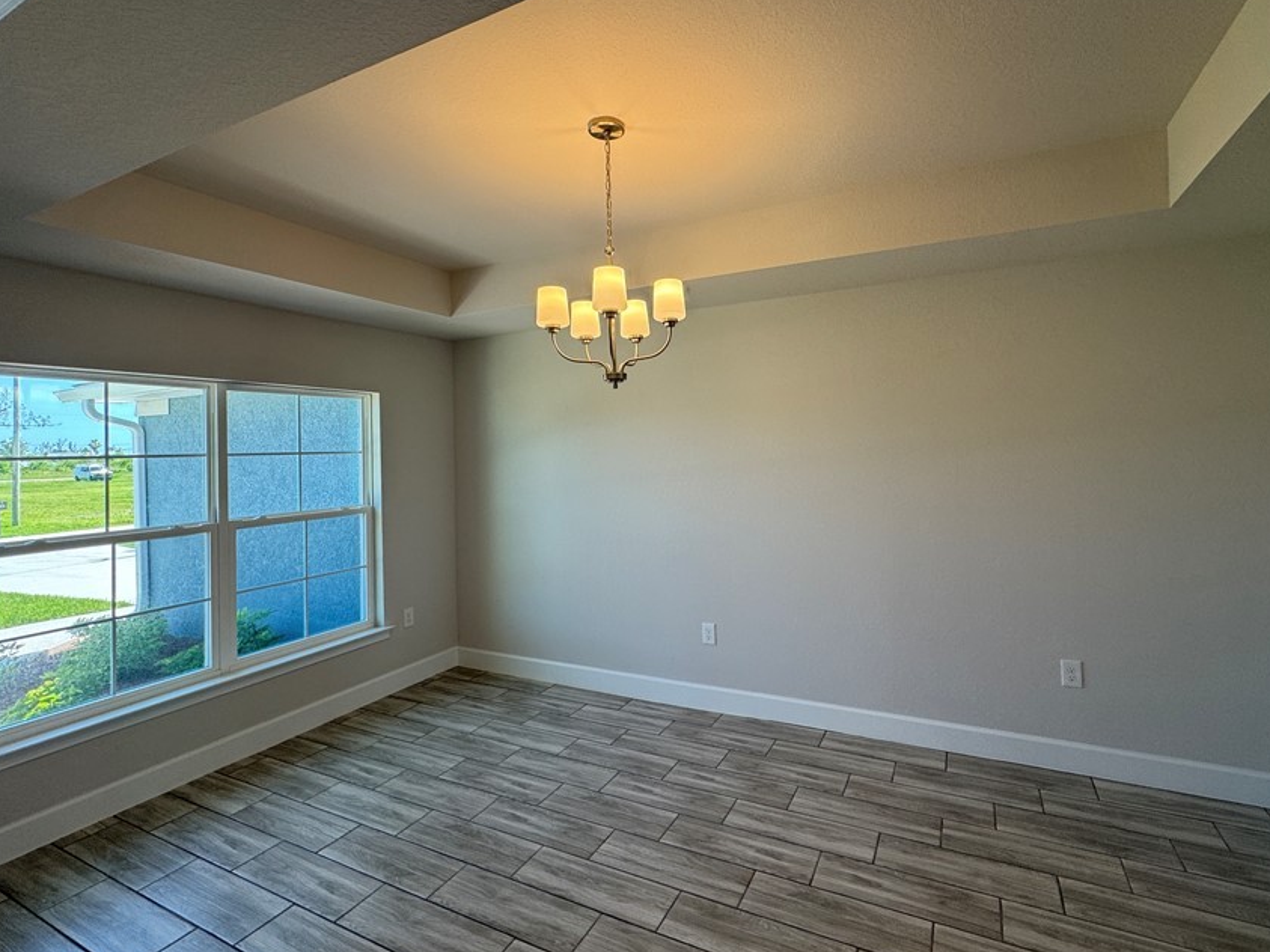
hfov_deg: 91.0
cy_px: 437
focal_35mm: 17
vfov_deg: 74.6
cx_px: 664
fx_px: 624
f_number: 2.2
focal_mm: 2.22
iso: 64
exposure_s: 1/120
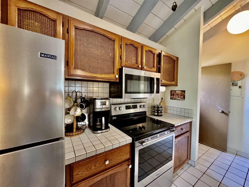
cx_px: 124
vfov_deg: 85.7
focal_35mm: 14
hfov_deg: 102.1
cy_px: 94
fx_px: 101
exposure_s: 1/40
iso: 1000
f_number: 2.2
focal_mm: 2.22
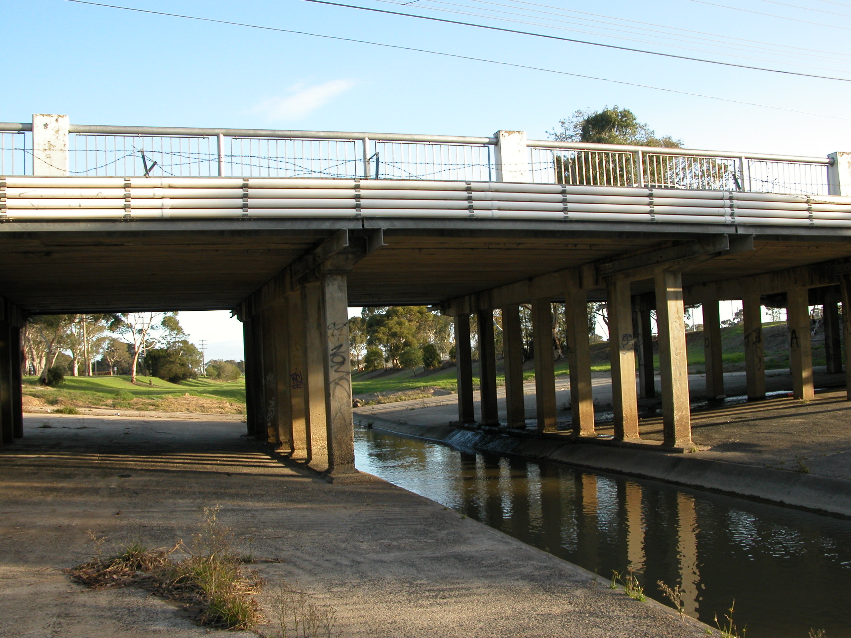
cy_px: 319
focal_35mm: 35
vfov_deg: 40.7
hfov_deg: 52.6
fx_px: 860
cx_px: 426
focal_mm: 8.9
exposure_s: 1/162
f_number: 4.5
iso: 100
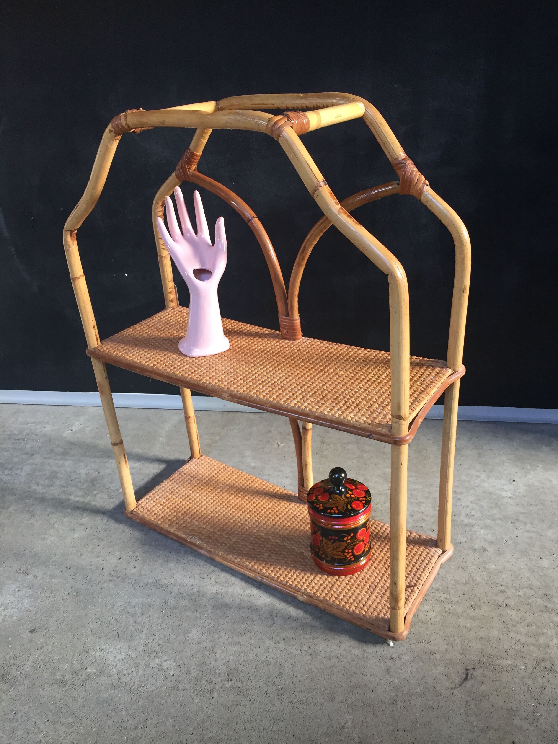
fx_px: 623
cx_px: 279
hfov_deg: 48.2
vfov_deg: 61.7
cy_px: 372
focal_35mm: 29
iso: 64
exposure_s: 1/33
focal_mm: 4.15
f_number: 2.2
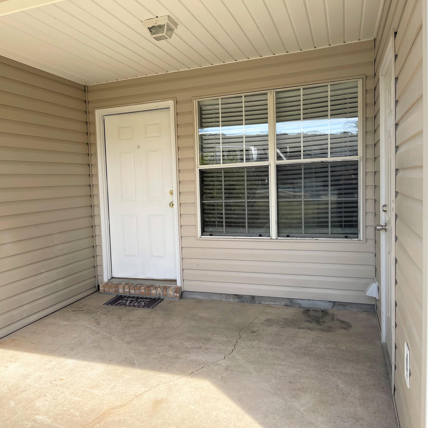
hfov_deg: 51.6
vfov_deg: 52.5
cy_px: 214
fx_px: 434
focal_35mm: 31
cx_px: 145
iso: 32
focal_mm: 5.1
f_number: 1.6
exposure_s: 1/1279
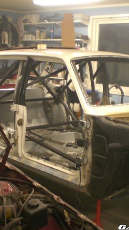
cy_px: 115
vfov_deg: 37.2
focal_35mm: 56
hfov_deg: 21.4
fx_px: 341
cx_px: 46
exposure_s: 1/25
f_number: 3.1
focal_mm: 6.3
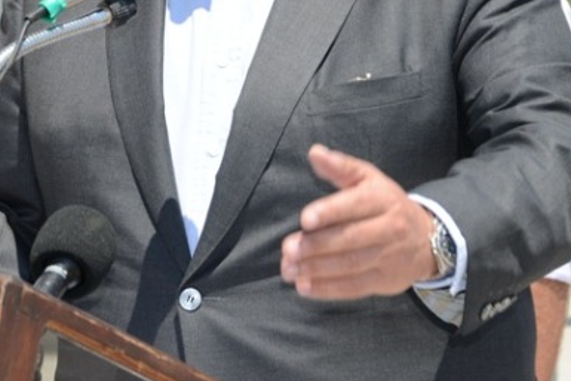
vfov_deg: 3.8
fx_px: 5696
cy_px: -52
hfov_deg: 5.7
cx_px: 165
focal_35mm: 359
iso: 100
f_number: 6.3
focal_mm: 135
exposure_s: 1/250
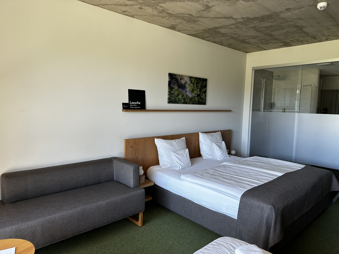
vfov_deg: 56.8
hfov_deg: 71.6
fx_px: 235
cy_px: 127
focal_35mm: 24
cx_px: 170
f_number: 1.78
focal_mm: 6.86
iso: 100
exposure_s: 1/121
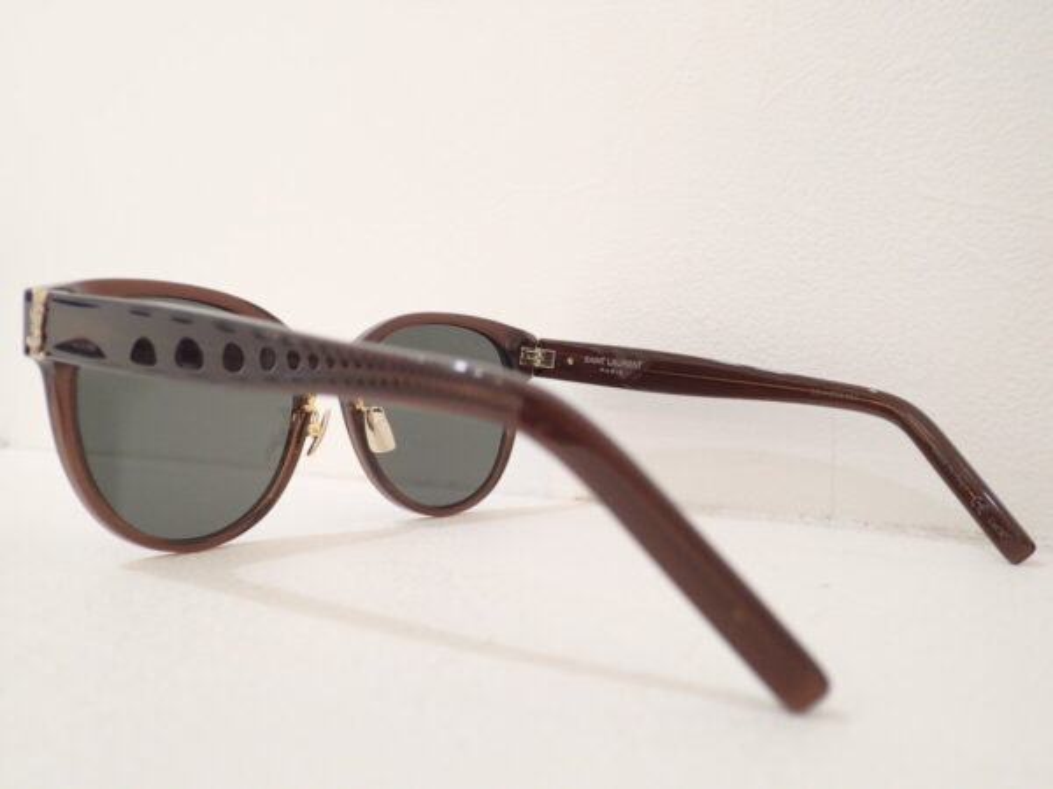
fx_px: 913
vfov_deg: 46.8
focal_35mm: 30
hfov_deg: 60.0
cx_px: 526
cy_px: 394
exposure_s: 1/30
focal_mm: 5.5
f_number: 2.3
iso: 250
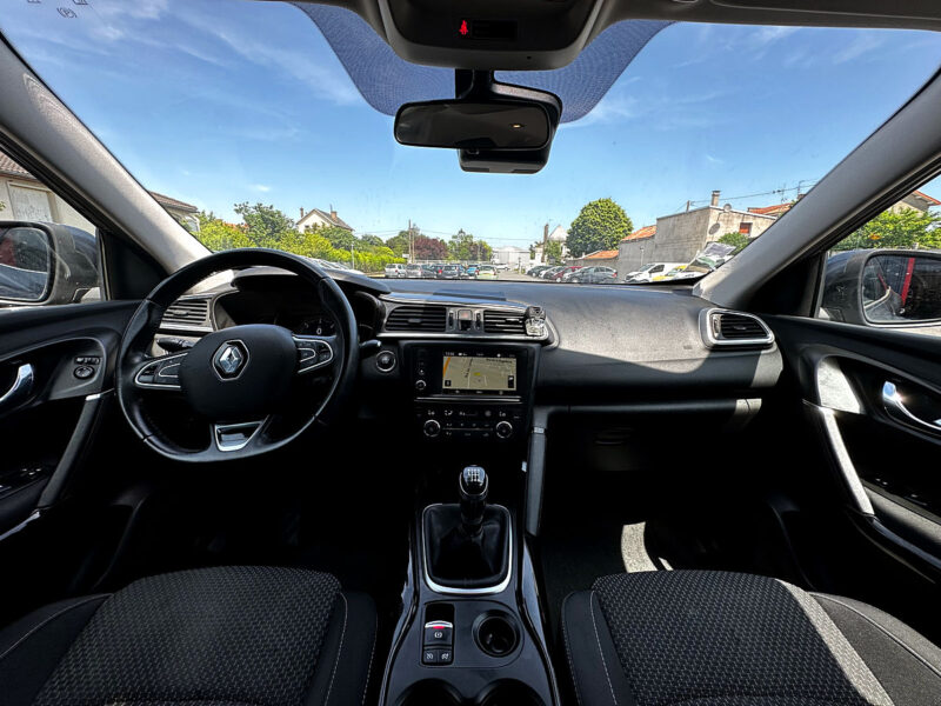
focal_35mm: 14
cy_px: 353
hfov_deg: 102.1
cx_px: 470
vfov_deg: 85.7
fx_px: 381
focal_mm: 2.22
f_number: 2.2
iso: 50
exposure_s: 1/496
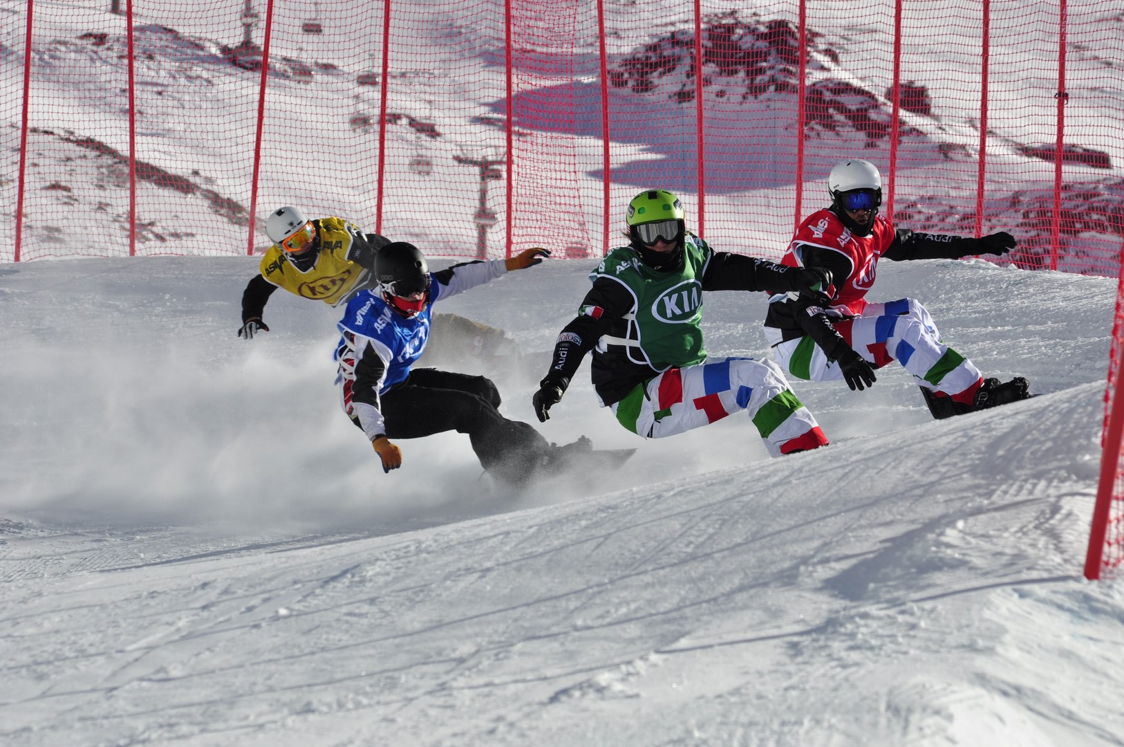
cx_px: 562
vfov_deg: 5.4
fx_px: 7952
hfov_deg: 8.1
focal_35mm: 255
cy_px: 374
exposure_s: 1/500
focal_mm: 170
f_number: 11
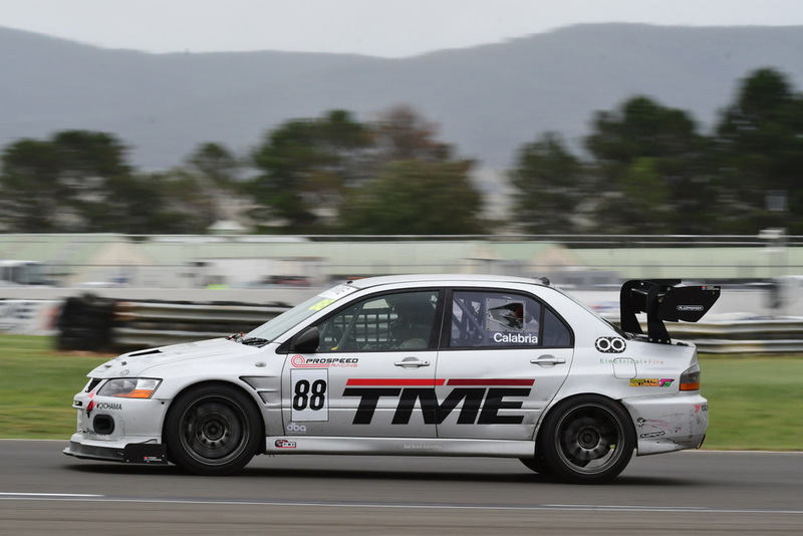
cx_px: 402
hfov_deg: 6.9
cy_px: 268
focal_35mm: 300
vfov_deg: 4.6
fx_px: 6694
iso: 500
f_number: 14
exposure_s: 1/200
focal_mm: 200
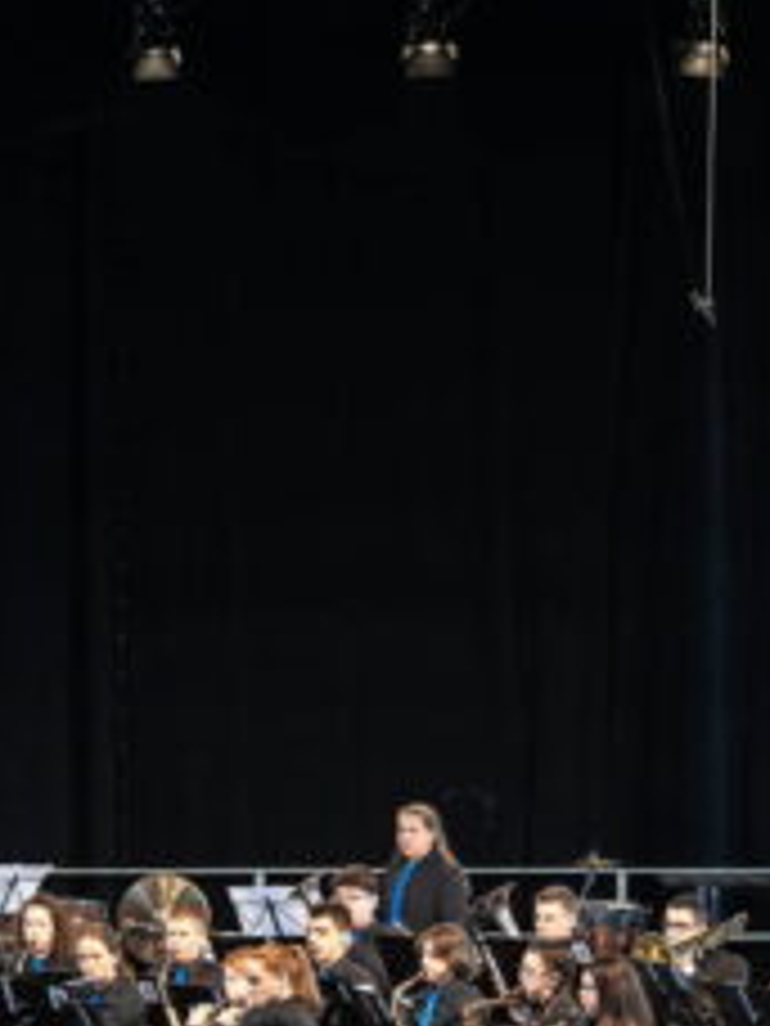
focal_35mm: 192
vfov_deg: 10.3
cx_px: -162
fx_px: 5694
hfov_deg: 7.7
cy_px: 853
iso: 4000
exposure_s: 1/90
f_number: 6.7
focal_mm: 70
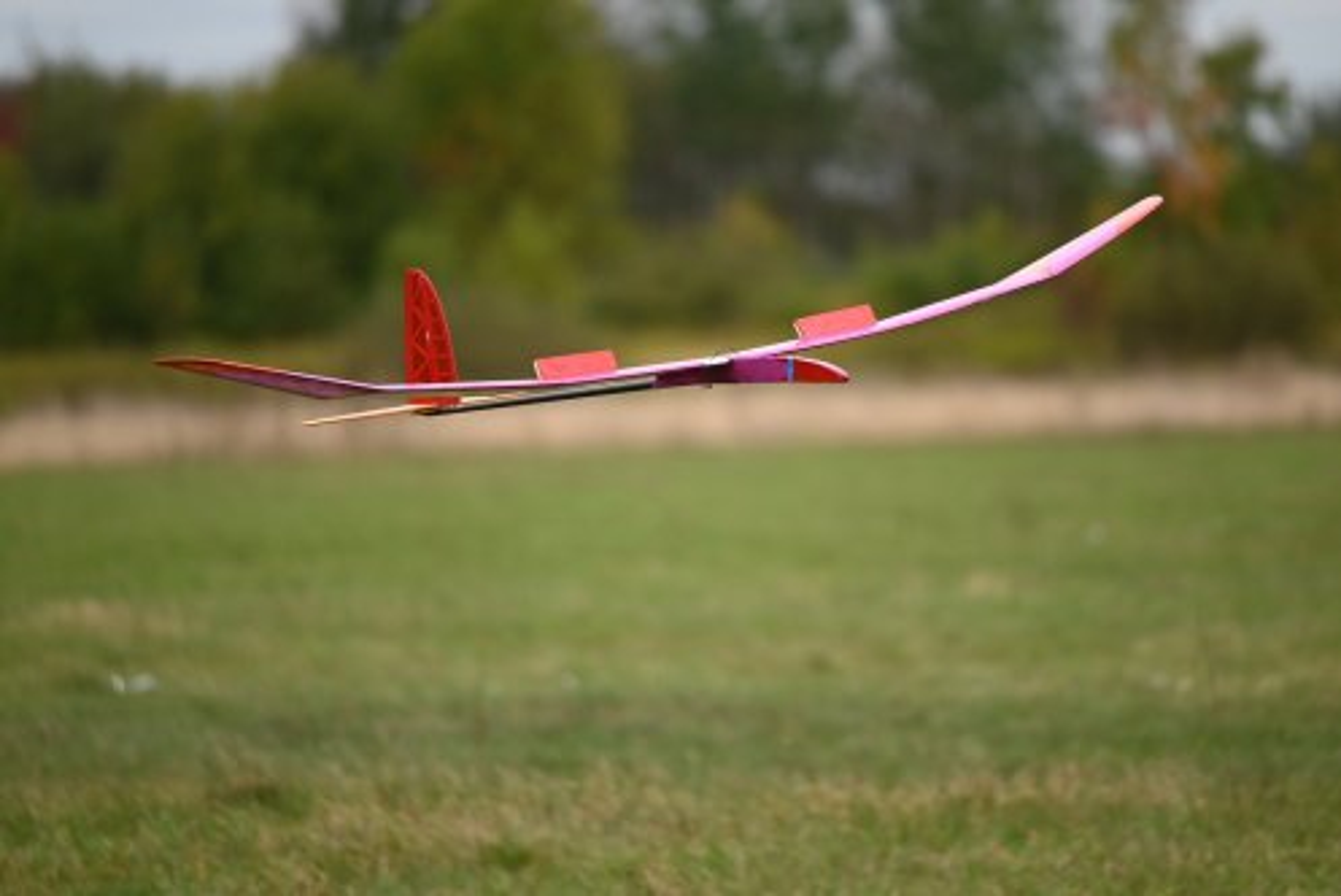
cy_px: 448
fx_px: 14908
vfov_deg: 3.4
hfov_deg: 5.2
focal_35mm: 400
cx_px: 670
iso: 640
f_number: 6.3
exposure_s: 1/640
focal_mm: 400
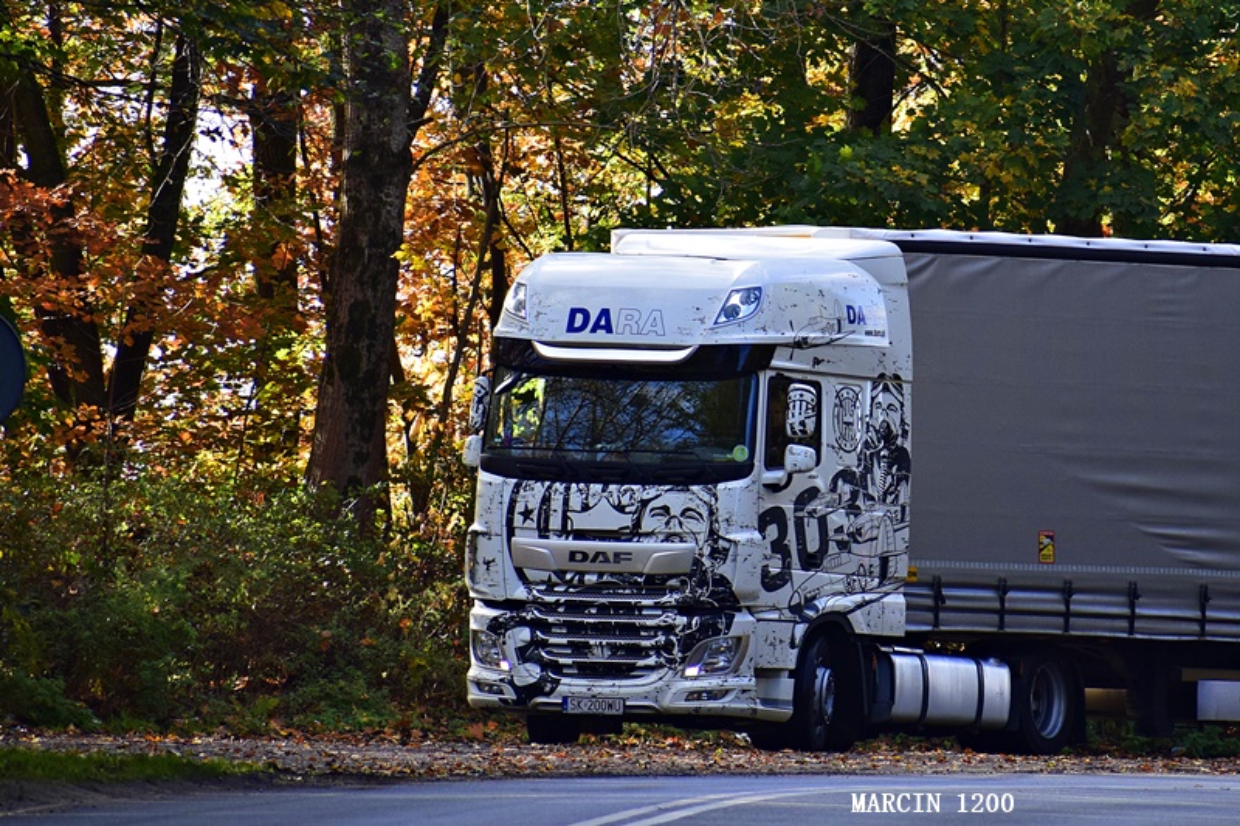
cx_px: 620
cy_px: 413
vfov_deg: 3.1
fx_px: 15496
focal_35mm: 450
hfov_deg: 4.6
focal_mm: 300
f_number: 6.3
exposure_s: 1/640
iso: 800
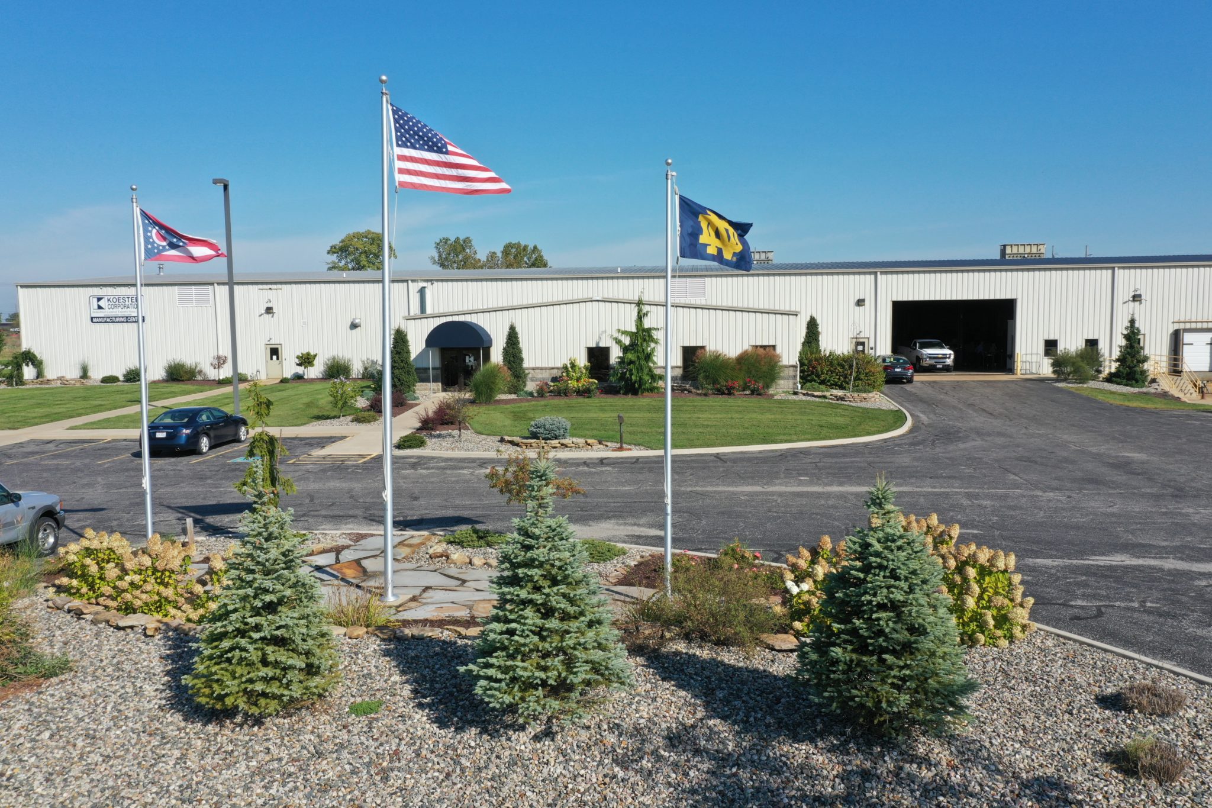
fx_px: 943
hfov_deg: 65.5
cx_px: 606
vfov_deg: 46.4
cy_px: 404
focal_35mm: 28
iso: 100
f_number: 7.1
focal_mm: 10.26
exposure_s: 1/320
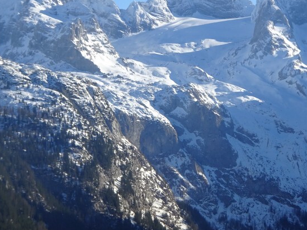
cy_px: 79
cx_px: 228
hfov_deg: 10.3
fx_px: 1694
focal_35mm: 191
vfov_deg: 7.8
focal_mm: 17.49
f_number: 5
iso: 80
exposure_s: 1/400
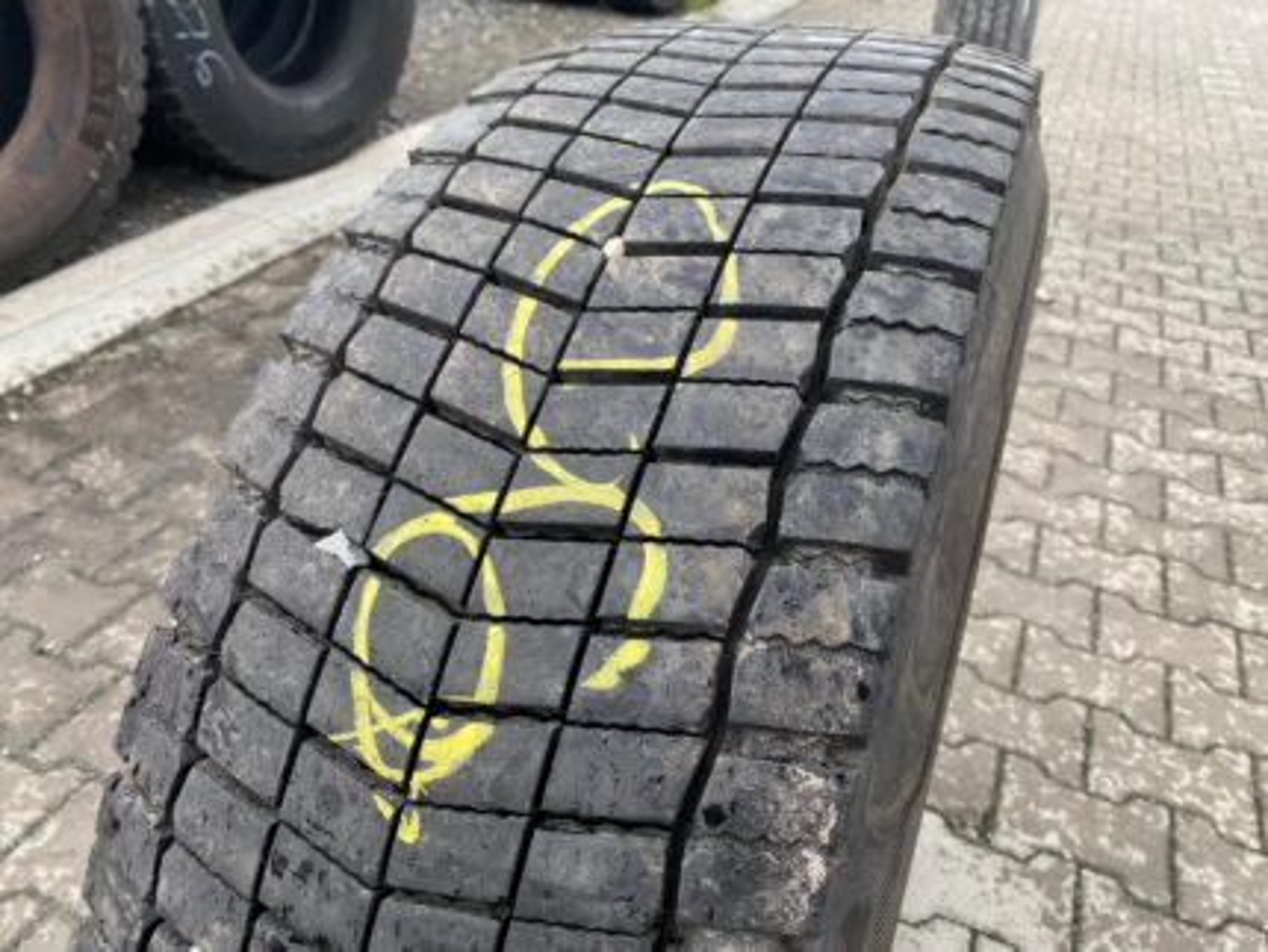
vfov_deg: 53.1
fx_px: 953
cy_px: 476
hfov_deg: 67.3
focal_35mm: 26
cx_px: 634
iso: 32
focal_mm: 4.25
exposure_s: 1/122
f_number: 1.8
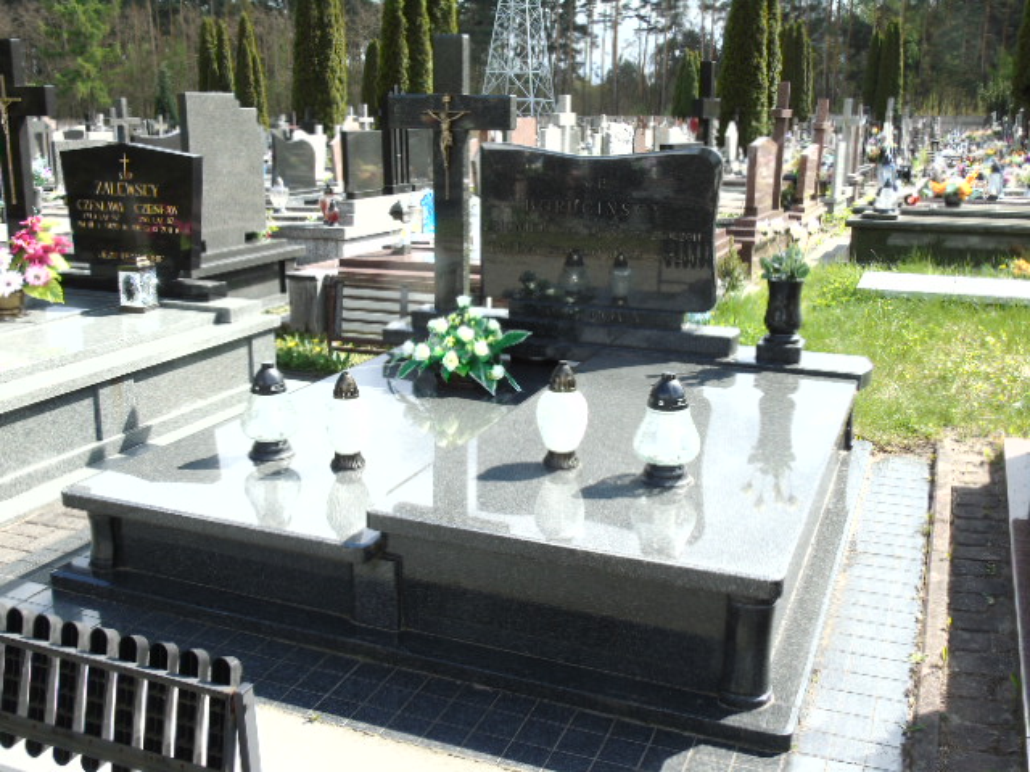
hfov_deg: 54.0
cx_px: 515
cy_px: 386
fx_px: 1012
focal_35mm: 34
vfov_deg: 41.8
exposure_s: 1/320
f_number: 3.8
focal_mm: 6.1
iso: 80
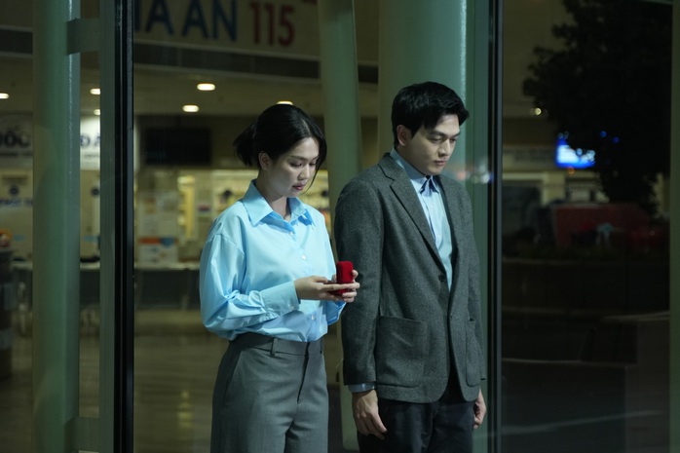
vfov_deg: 12.2
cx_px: 340
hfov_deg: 18.3
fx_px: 2115
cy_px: 226
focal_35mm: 112
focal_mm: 75
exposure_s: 1/100
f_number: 2.8
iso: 1600
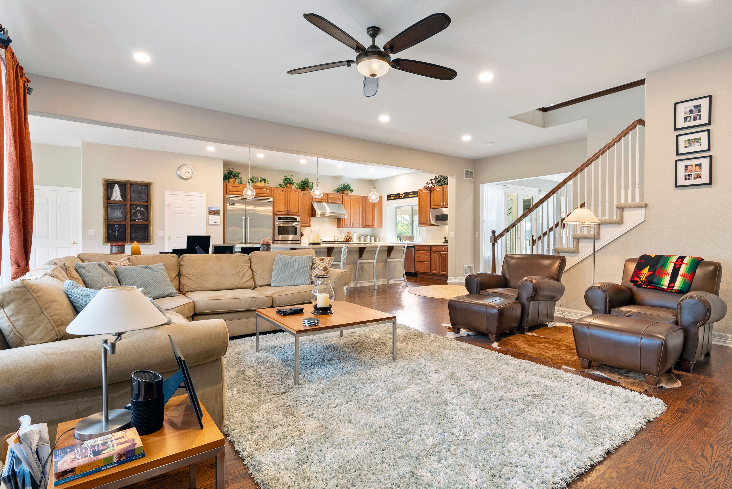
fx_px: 366
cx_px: 366
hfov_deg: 90.0
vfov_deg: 67.5
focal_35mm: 18
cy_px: 244
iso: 500
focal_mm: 18
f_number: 8
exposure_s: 1
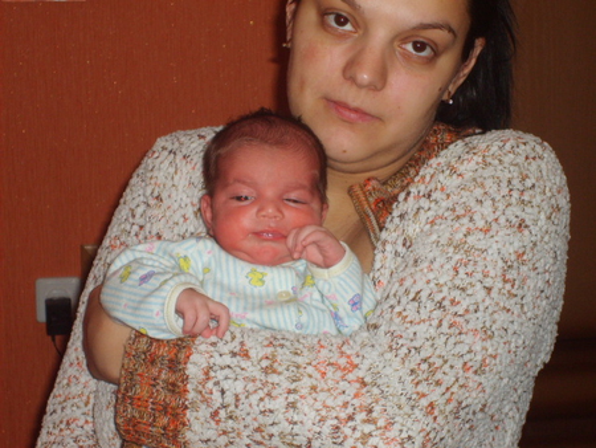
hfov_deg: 18.7
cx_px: 298
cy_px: 224
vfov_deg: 14.1
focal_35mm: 105
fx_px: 1809
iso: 100
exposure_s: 1/60
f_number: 4.9
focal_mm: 17.4
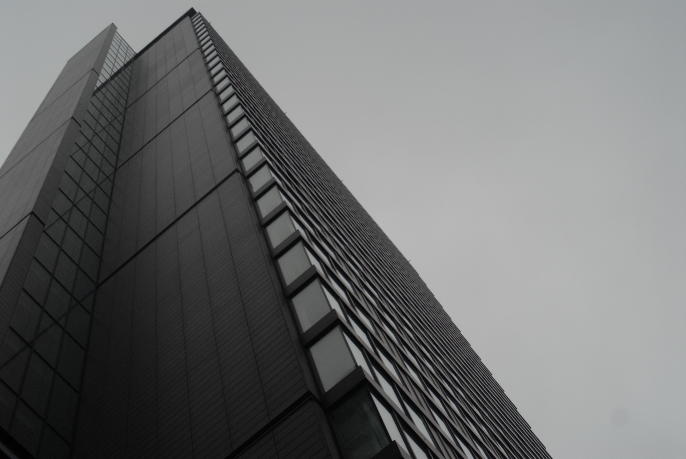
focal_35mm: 52
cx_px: 343
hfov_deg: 37.8
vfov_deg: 25.8
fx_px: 1002
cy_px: 230
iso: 250
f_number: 20
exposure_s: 1/1000
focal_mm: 35
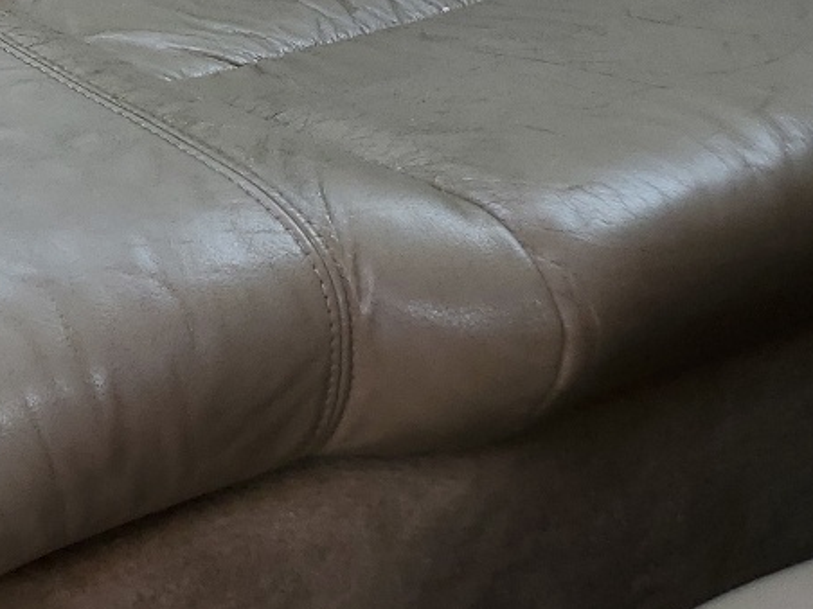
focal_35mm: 92
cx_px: -513
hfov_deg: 18.2
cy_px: -388
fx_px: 2161
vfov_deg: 14.6
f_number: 1.5
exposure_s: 1/143
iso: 50
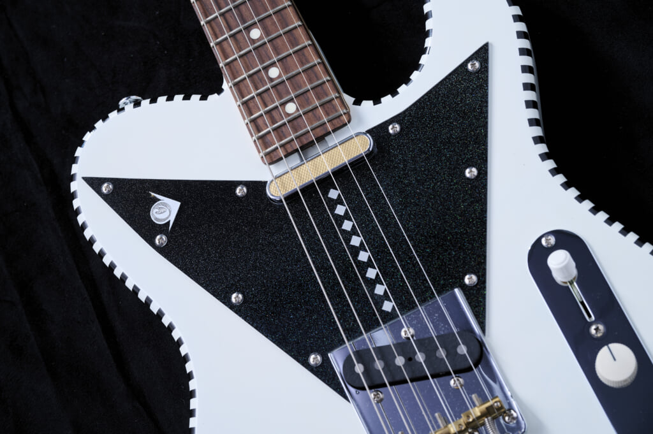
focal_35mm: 73
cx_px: 326
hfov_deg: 27.7
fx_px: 1323
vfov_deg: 18.6
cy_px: 217
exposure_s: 1/100
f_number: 8
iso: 400
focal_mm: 73
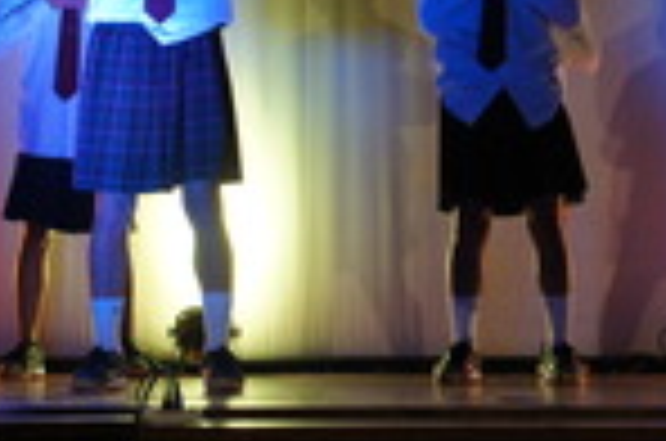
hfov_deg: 14.1
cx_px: 364
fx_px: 2695
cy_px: -25
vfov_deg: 9.3
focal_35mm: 146
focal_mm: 30
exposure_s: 1/250
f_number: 4.5
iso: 1250
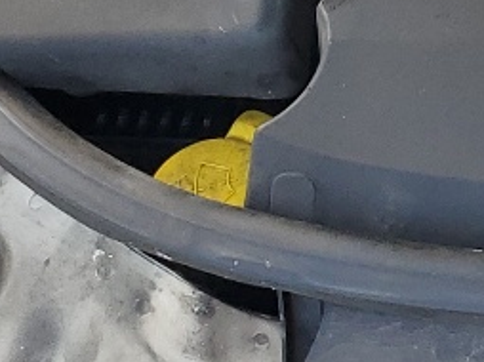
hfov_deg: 10.5
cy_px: -259
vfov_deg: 8.7
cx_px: 1126
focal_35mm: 164
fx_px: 2291
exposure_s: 1/385
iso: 50
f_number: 1.5
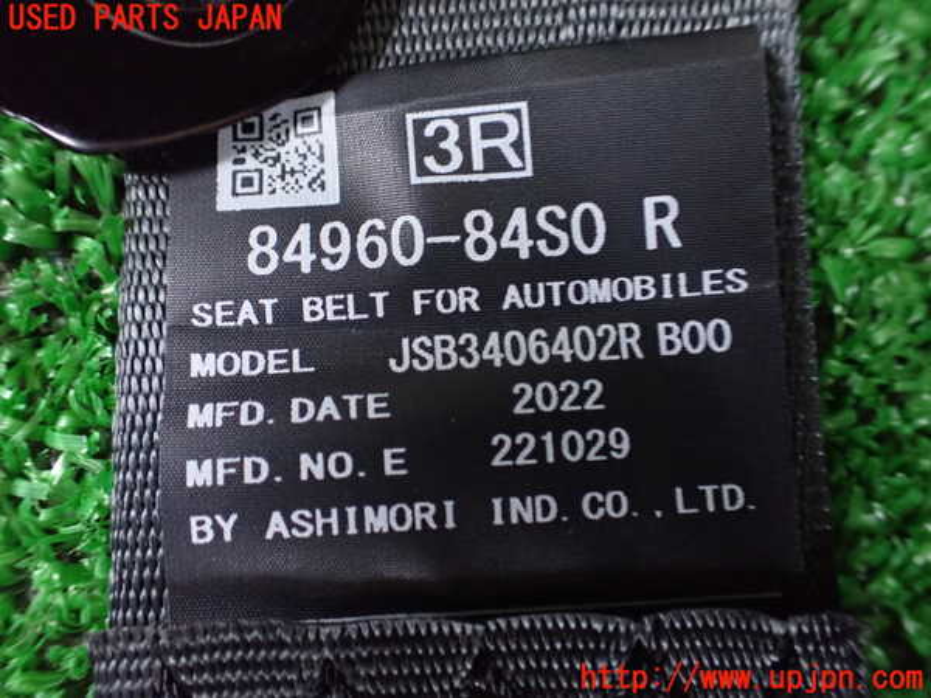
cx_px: 466
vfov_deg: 46.8
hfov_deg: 60.0
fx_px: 807
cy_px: 349
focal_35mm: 30
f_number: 2.3
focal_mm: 5.4
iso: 1250
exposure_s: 1/30
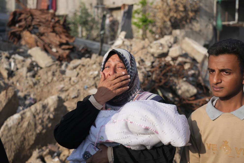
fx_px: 312
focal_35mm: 46
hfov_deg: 42.8
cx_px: 122
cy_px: 82
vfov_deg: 29.2
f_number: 4
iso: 400
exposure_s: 1/4000
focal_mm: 46
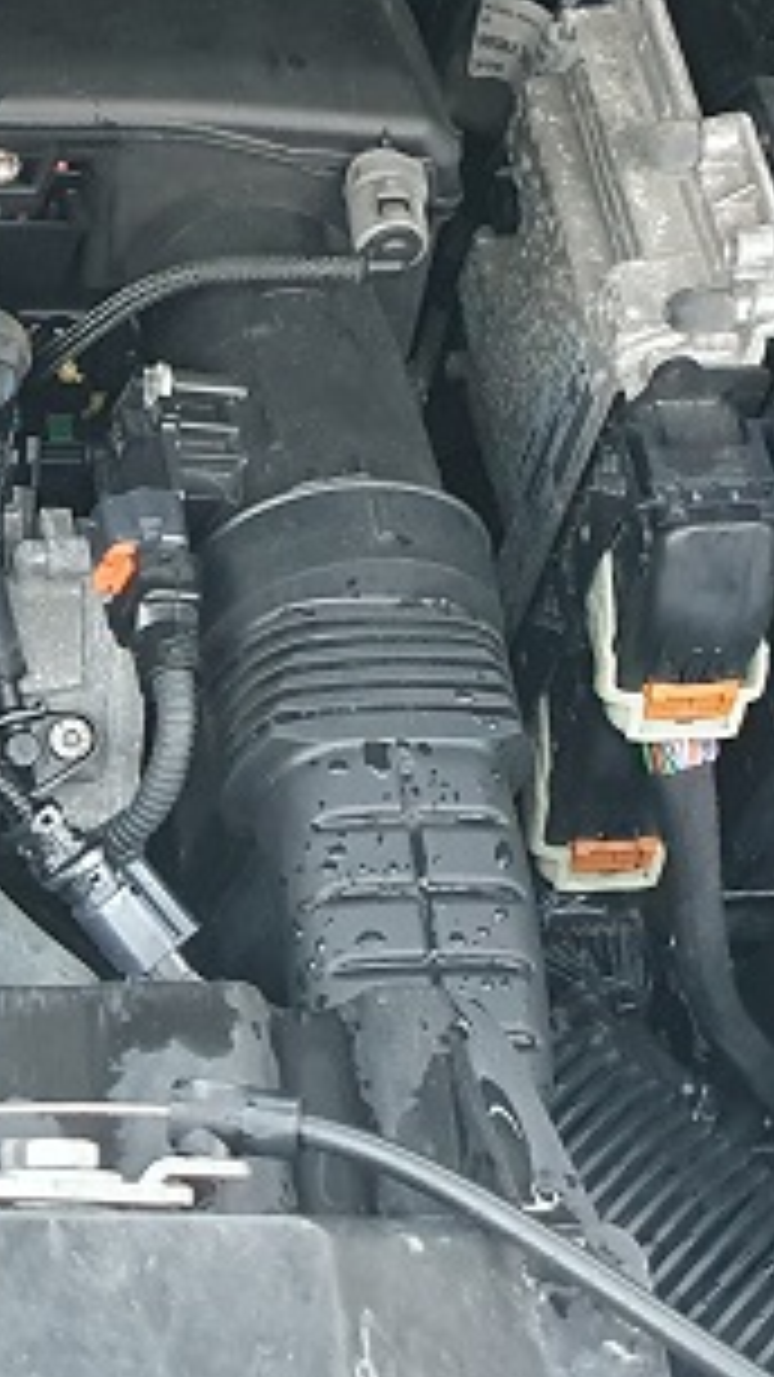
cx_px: -356
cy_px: 855
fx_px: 2701
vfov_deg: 28.5
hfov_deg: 15.2
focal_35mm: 74
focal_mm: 4.32
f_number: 2.4
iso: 640
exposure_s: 1/24
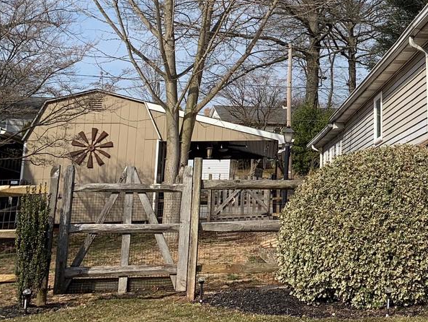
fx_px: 779
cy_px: 37
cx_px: 475
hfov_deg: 27.9
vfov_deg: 22.8
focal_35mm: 63
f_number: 1.8
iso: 25
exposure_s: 1/2915
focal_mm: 4.25
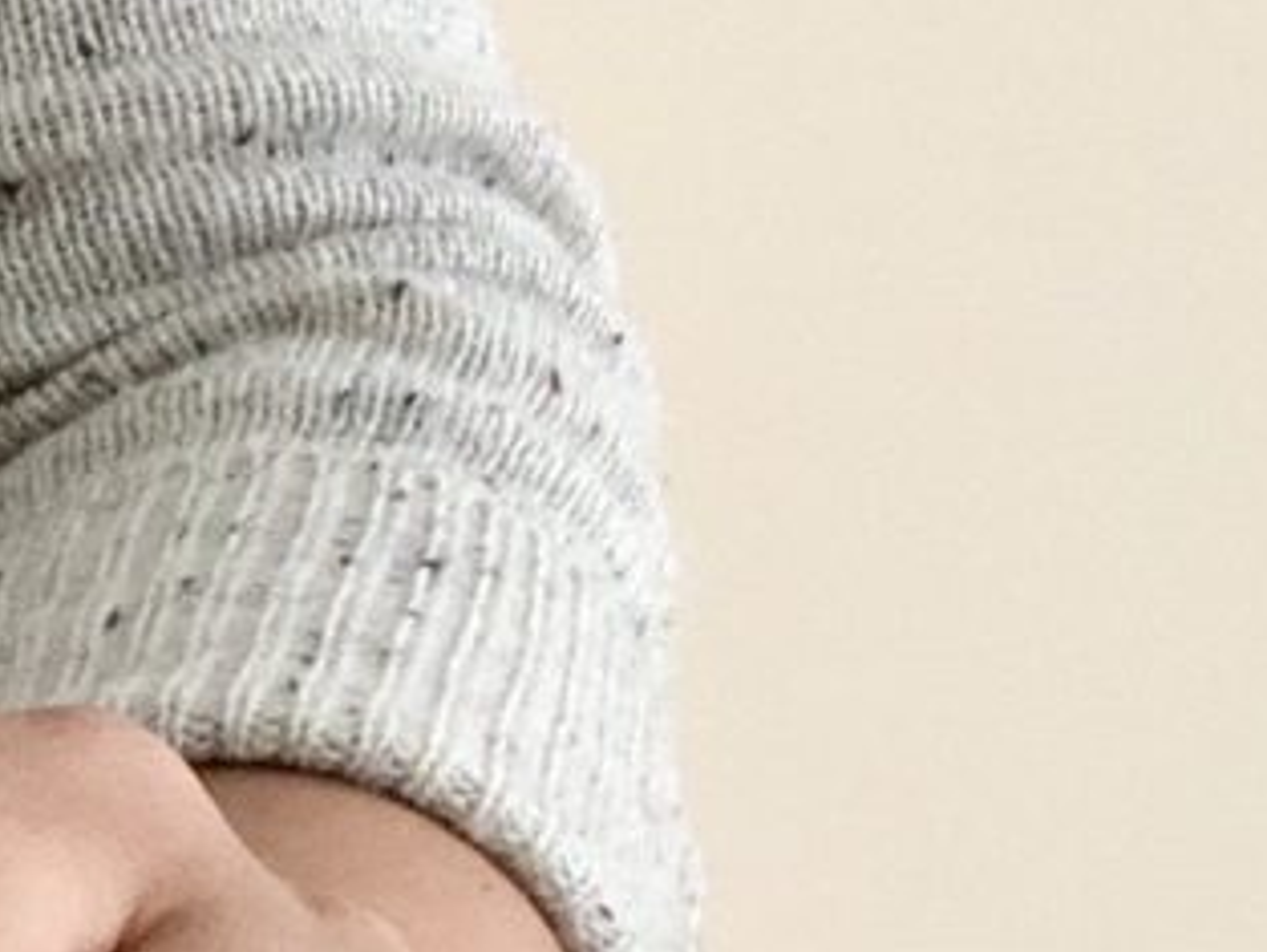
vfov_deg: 9.7
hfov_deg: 12.7
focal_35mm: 147
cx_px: -627
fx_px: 5382
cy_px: 1527
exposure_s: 1/30
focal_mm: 2.87
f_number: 2.2
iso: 200
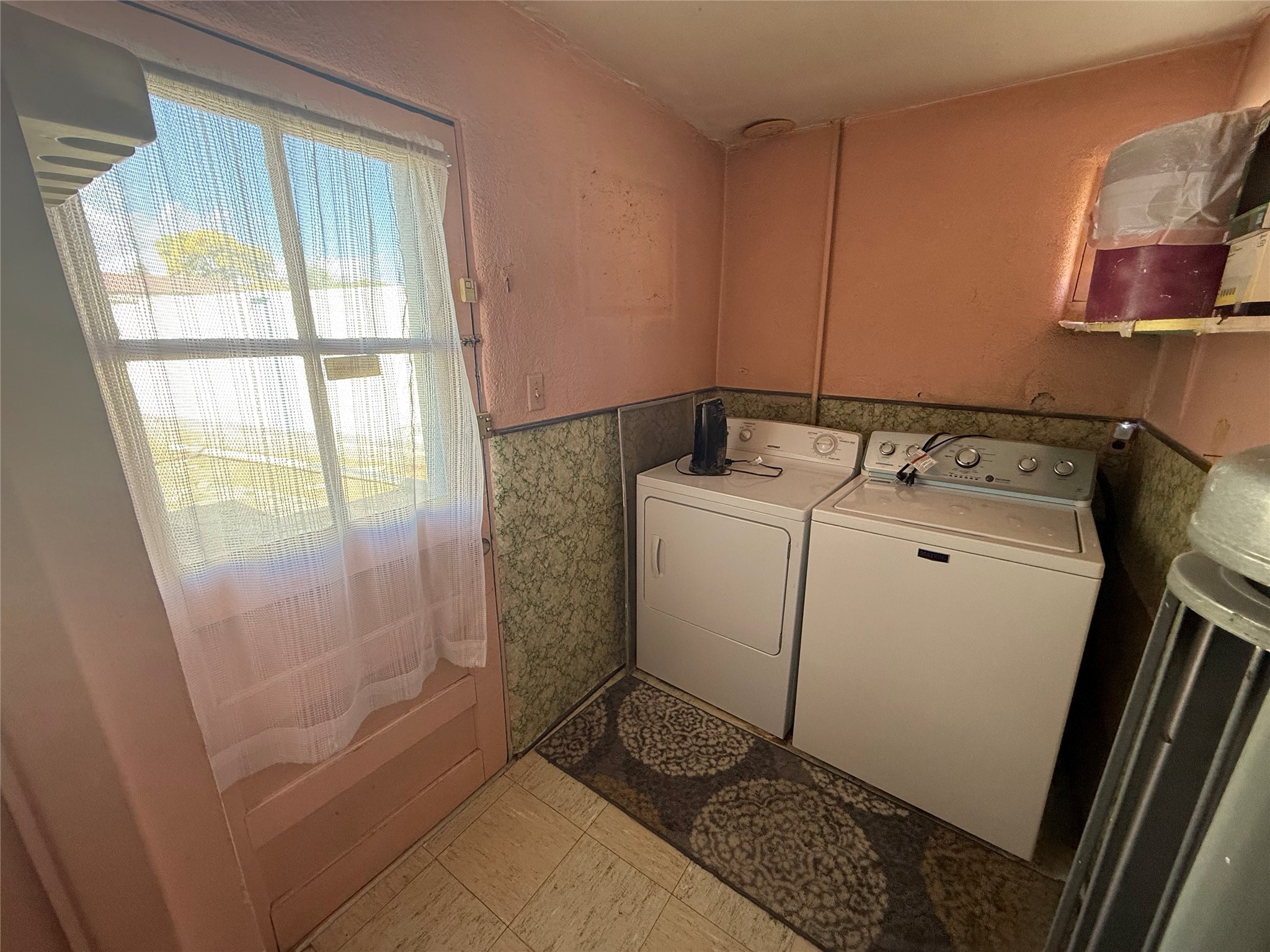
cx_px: 635
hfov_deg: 102.1
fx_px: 514
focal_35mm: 14
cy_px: 476
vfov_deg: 85.7
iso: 200
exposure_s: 1/99
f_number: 2.2
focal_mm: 2.22
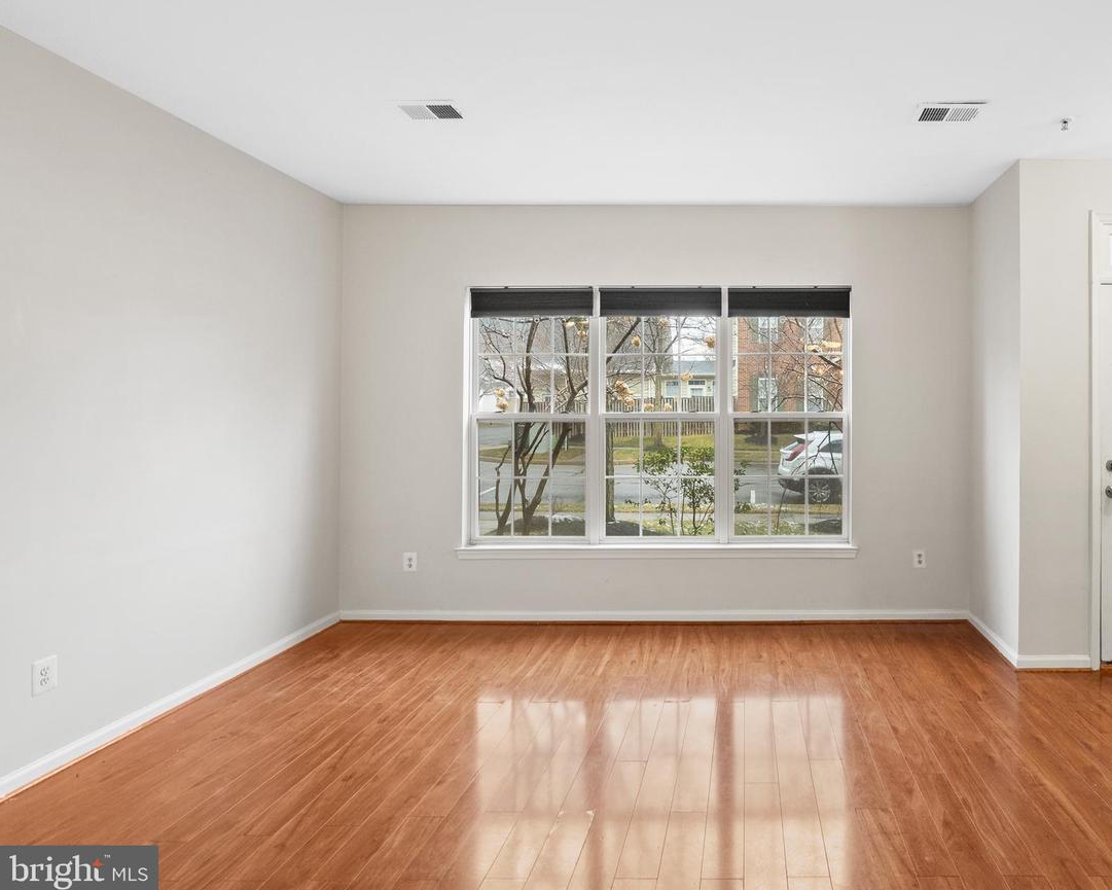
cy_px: 404
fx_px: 658
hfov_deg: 77.9
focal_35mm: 20
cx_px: 739
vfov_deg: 68.0
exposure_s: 1/5
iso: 800
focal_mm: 16
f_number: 8
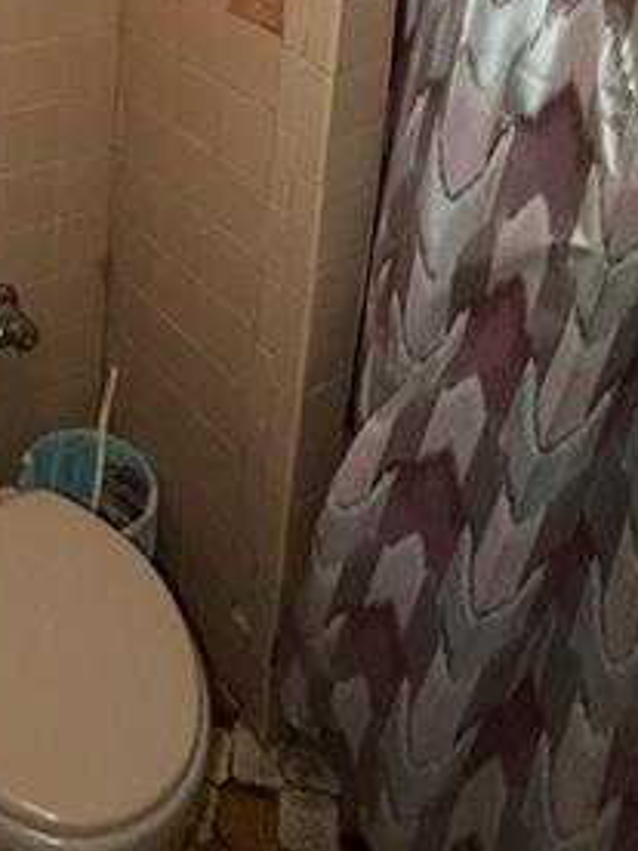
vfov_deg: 39.2
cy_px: -86
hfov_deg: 33.8
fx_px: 958
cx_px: 9
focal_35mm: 39
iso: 100
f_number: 2.2
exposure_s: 1/60
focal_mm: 2.22
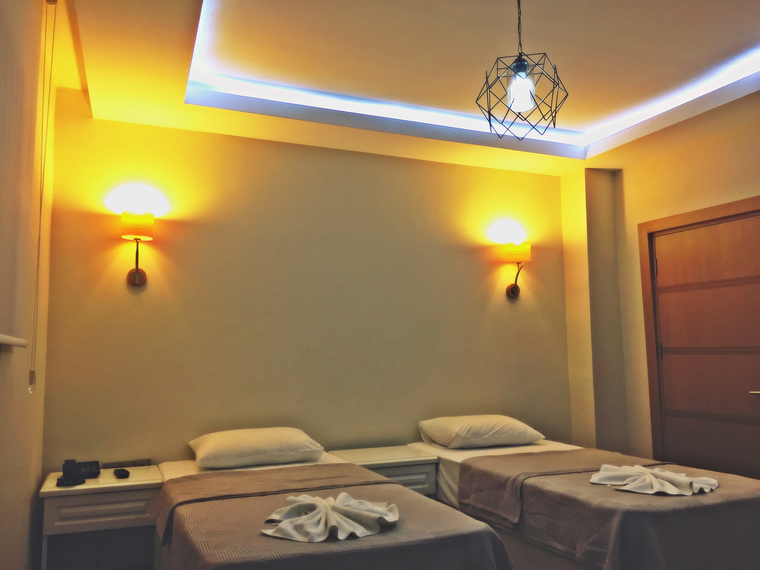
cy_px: 285
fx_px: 637
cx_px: 380
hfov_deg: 61.7
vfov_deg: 48.2
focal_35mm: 29
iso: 40
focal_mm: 4.15
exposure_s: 1/50
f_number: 2.2
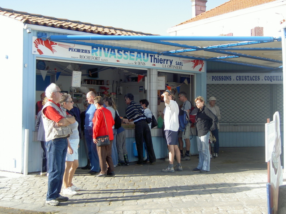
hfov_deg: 34.9
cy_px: 107
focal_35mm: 55
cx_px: 143
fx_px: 454
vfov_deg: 26.6
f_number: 3.3
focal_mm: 11.3
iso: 100
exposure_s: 1/312
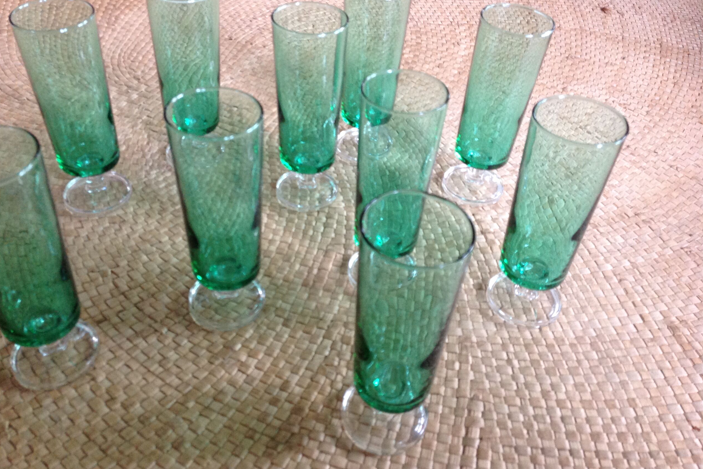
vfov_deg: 35.9
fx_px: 723
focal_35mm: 37
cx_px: 346
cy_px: 212
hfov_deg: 51.9
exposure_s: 1/15
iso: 160
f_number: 2.4
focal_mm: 4.28
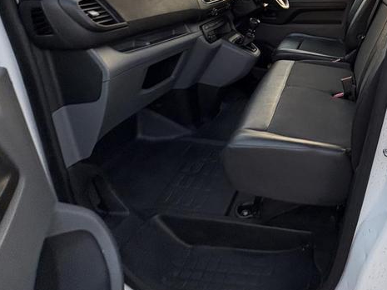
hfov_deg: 59.6
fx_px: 302
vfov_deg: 47.8
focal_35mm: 27
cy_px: 49
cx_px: 316
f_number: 2.2
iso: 160
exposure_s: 1/99
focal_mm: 2.22
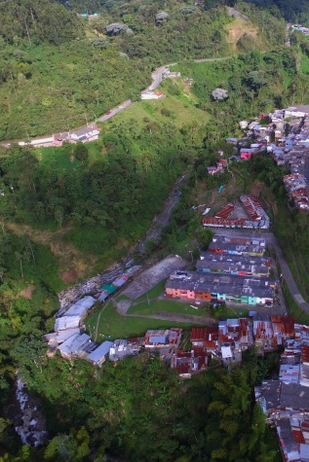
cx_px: 237
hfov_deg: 44.7
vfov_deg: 65.5
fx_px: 360
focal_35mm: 28
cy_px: 232
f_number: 2.8
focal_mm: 3.61
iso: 100
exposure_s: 1/518
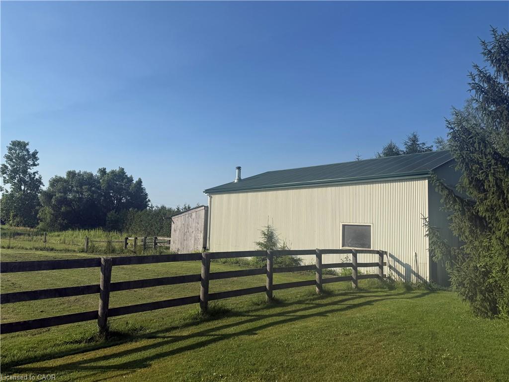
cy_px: 191
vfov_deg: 56.8
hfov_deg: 71.6
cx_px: 254
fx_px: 353
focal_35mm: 24
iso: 80
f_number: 1.78
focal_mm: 6.76
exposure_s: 1/6173
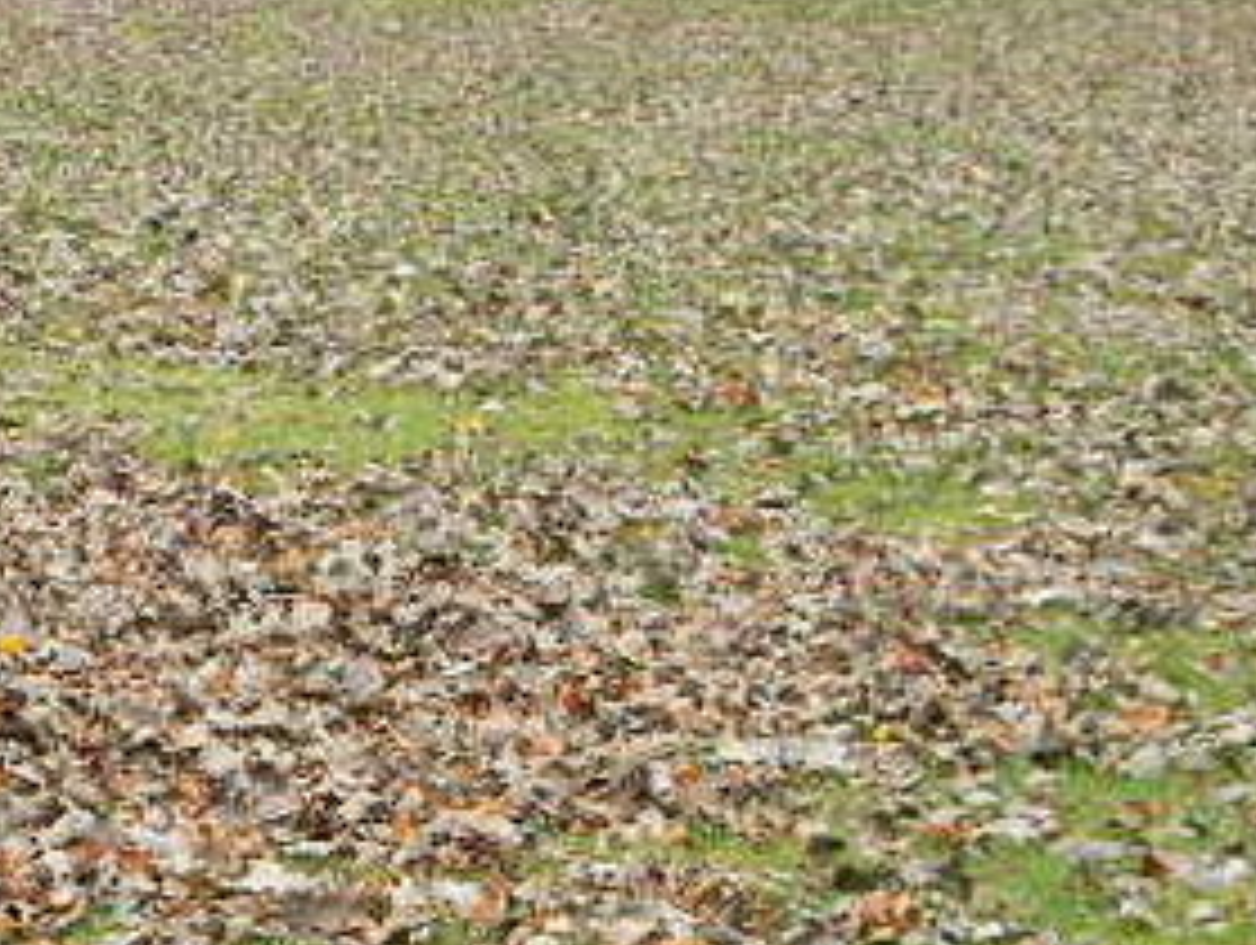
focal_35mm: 102
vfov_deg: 14.3
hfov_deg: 19.2
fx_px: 3706
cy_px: 961
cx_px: 396
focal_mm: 8.6
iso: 80
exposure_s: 1/62.8
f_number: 3.9
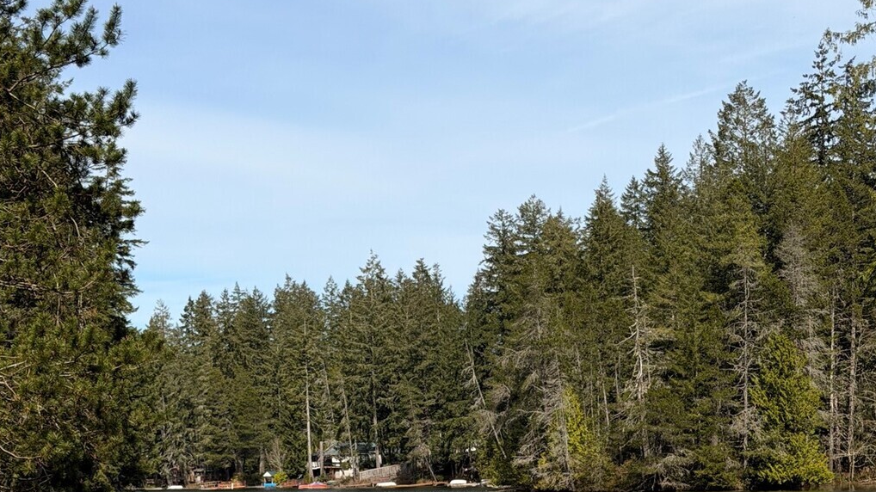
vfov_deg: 16.0
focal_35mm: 74
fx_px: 1718
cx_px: 438
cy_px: 484
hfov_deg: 28.6
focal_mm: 6.76
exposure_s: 1/5587
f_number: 1.78
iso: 64
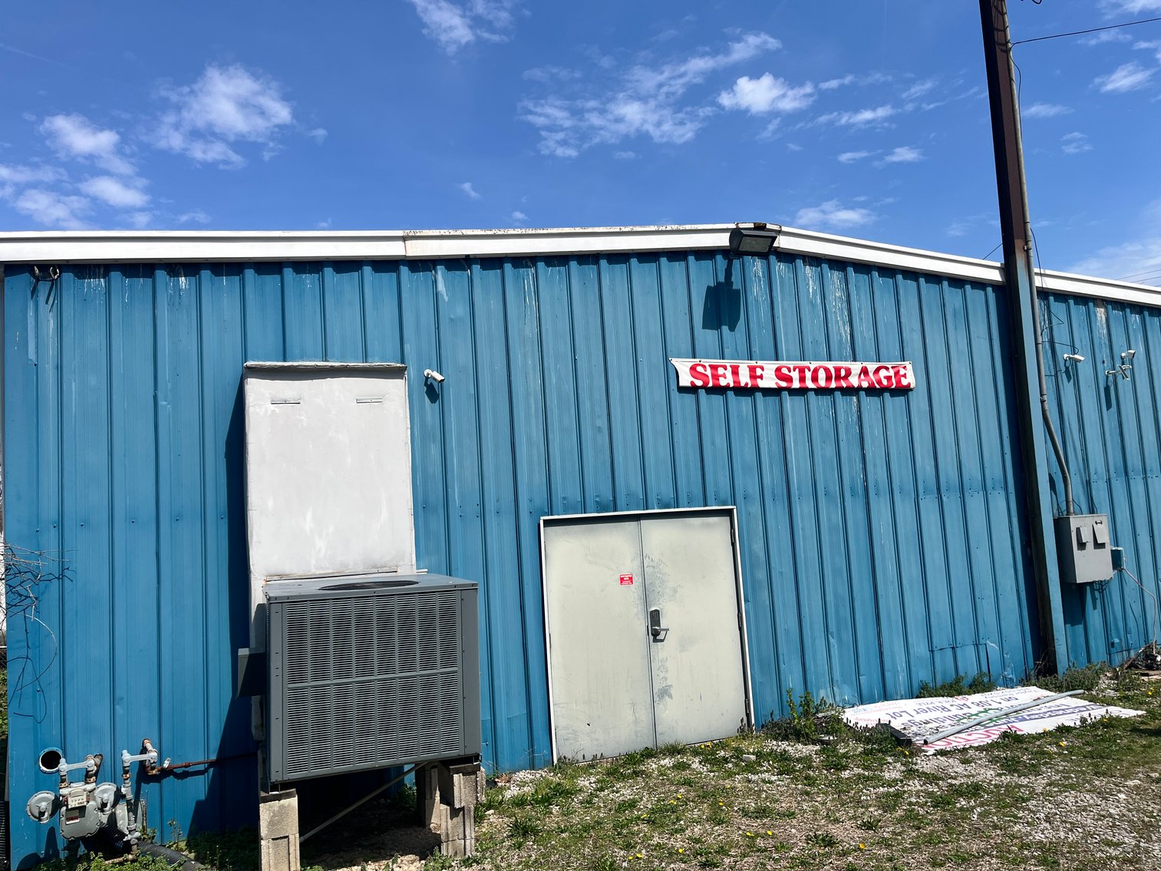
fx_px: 872
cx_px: 580
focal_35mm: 26
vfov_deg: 53.1
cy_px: 436
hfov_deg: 67.3
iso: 50
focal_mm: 5.1
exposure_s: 1/5319
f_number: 1.6
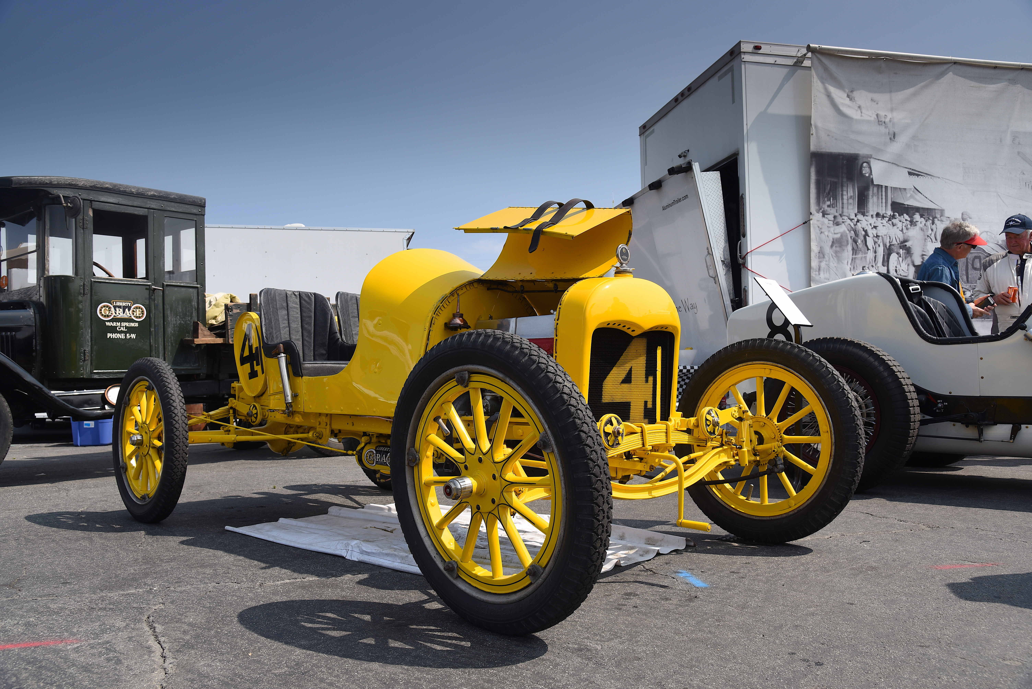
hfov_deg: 65.5
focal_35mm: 28
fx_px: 803
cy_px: 344
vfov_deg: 46.4
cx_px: 516
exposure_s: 1/250
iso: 100
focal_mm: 28
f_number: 7.1
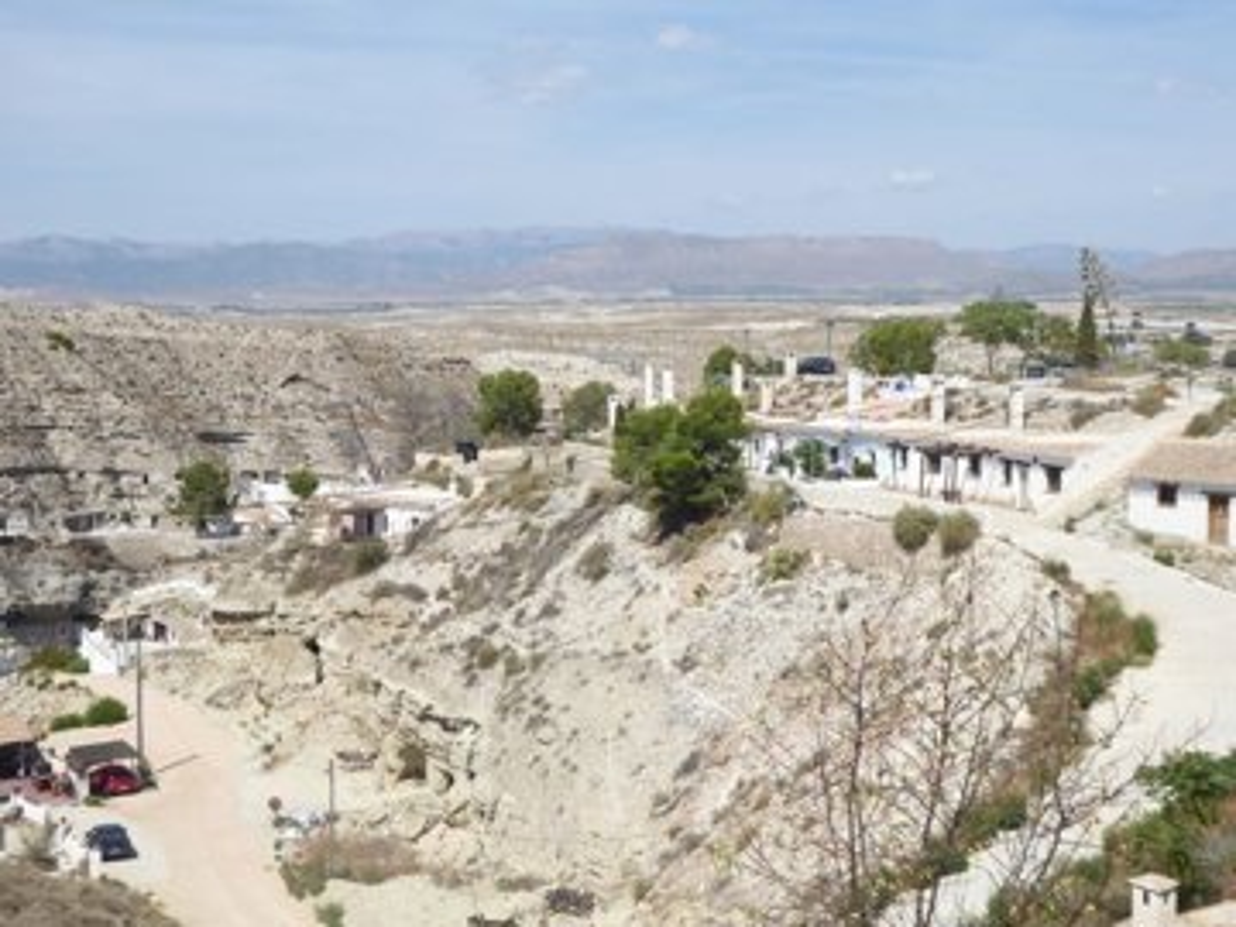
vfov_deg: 29.7
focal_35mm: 49
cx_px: 618
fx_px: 1750
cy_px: 464
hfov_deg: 38.9
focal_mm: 8.4
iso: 80
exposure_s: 1/800
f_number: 4
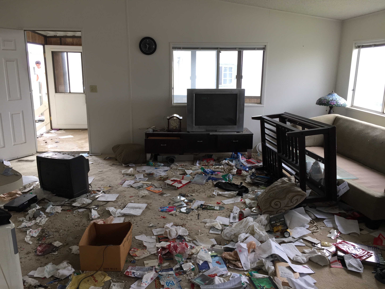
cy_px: 144
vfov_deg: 48.2
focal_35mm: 29
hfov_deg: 61.7
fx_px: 323
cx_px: 192
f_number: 2.2
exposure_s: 1/60
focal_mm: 4.15
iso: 40
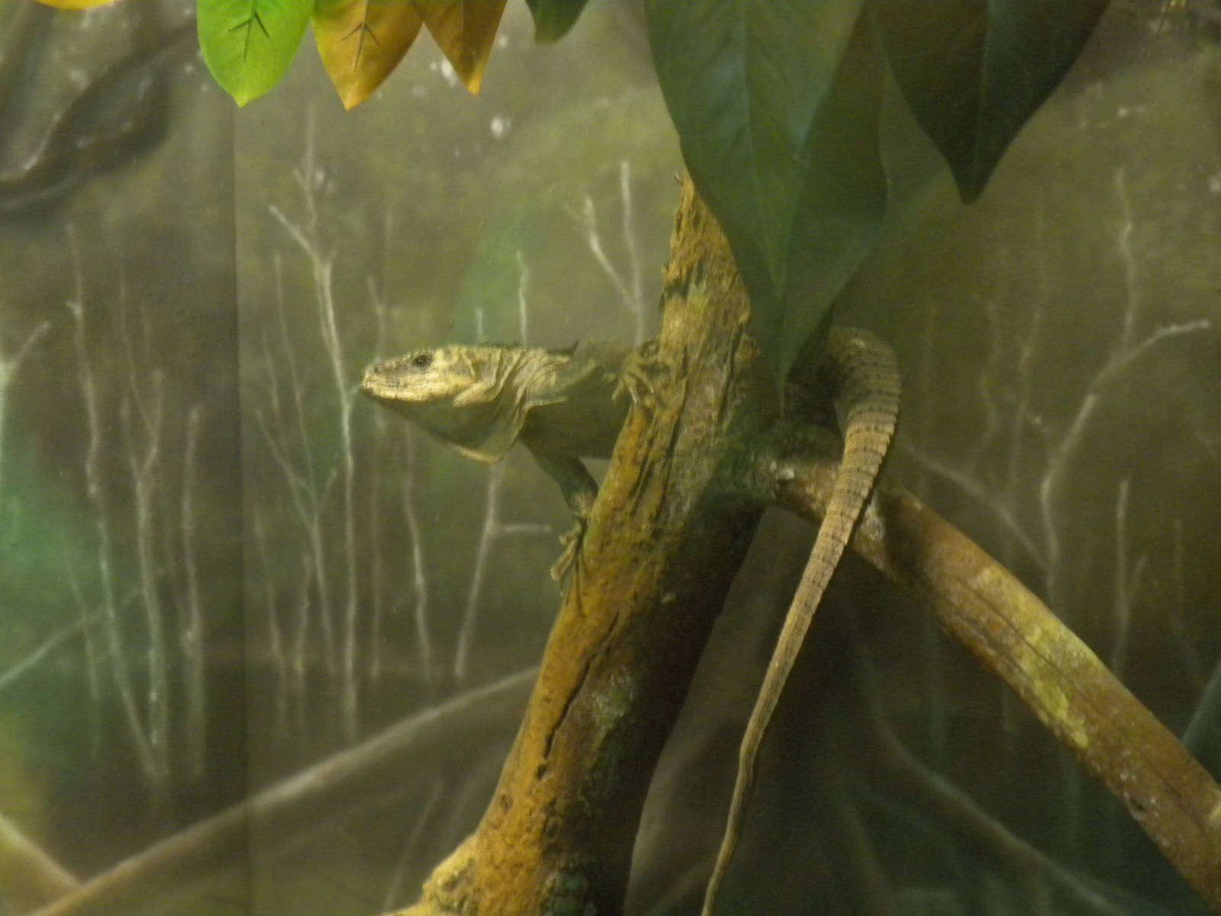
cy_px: 458
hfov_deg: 27.0
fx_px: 2540
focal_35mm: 72
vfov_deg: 20.4
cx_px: 610
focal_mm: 12.7
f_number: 5
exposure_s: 1/8.8
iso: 400
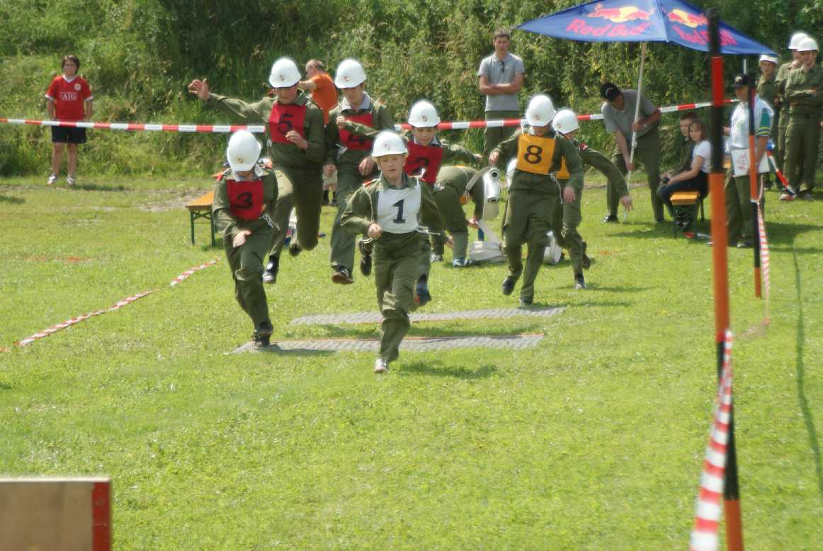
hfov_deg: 16.1
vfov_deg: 10.8
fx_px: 2918
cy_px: 276
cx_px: 412
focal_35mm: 128
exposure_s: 1/320
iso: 100
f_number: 5.6
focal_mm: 85
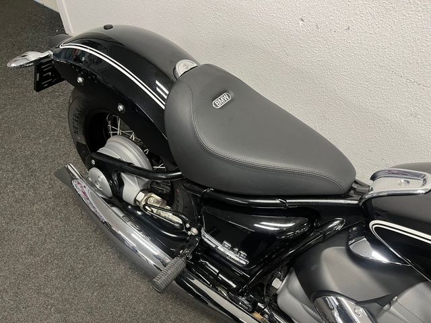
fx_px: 324
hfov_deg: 67.3
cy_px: 162
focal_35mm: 26
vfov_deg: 53.1
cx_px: 216
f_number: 1.6
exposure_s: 1/50
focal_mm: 5.1
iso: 160
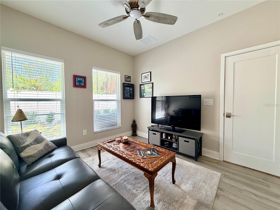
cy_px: 105
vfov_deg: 85.7
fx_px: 113
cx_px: 140
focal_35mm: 14
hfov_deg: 102.1
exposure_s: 1/60
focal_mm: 2.22
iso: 250
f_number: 2.2
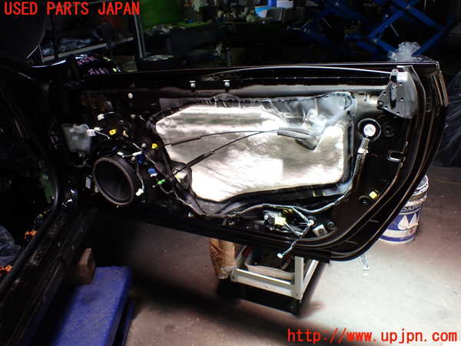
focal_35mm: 30
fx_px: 400
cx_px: 230
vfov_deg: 46.8
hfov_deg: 60.0
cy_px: 173
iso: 125
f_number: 2.3
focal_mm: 5.4
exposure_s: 1/125
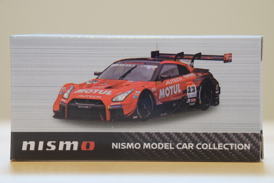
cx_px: 137
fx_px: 632
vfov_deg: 16.5
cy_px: 92
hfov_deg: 24.5
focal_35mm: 83
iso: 400
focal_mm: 55
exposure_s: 1/1.8
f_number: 9
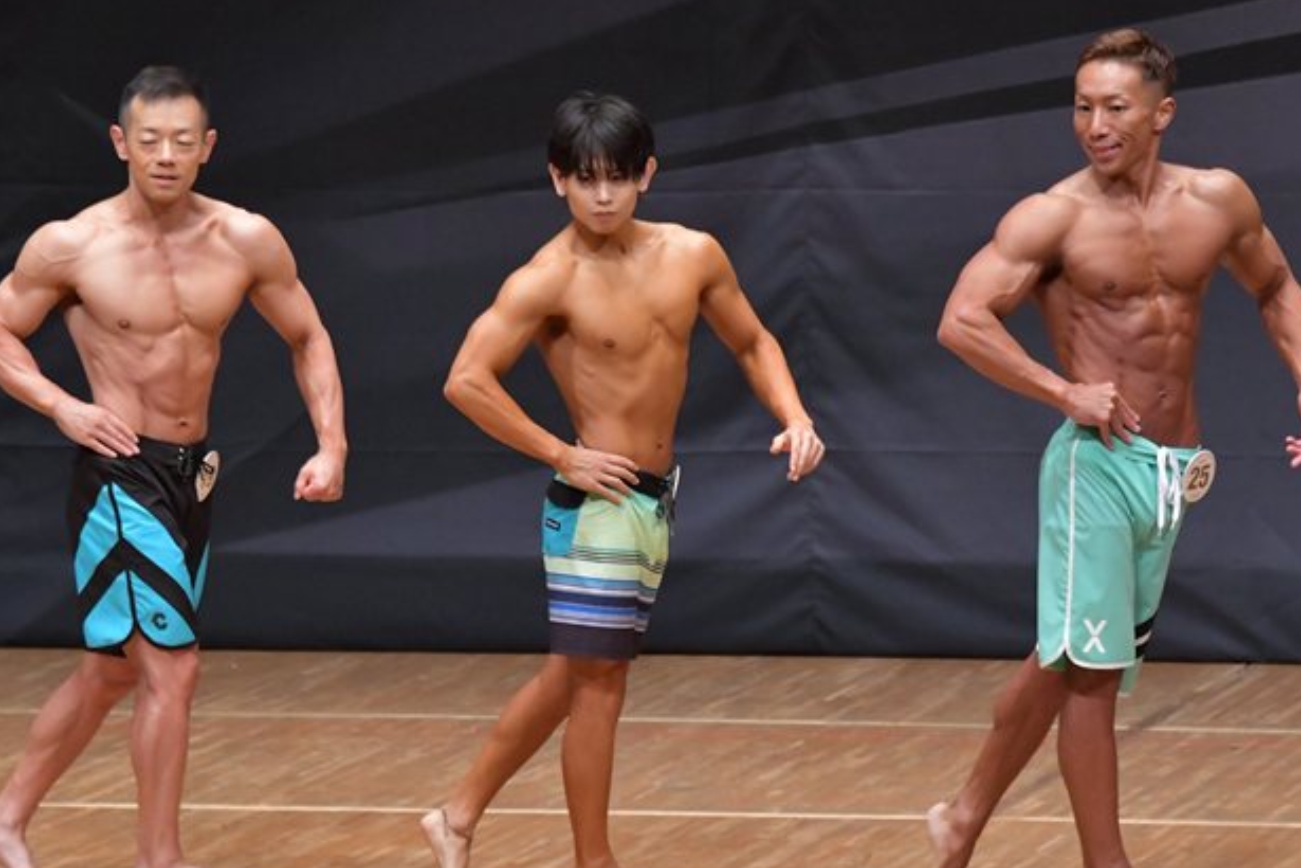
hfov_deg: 6.1
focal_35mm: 340
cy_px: 455
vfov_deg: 4.0
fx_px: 12286
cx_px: 676
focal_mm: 180
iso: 6400
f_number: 5.6
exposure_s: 1/400
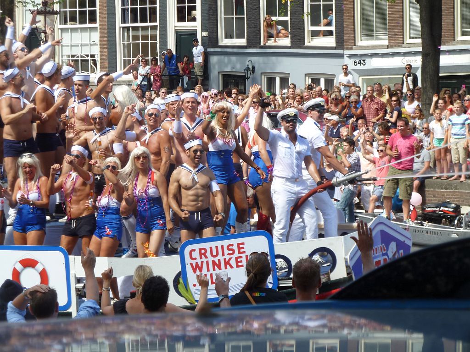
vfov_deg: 14.2
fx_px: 1412
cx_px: 235
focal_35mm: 104
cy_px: 176
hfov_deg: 18.9
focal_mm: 17
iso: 80
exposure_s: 1/160
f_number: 4.3
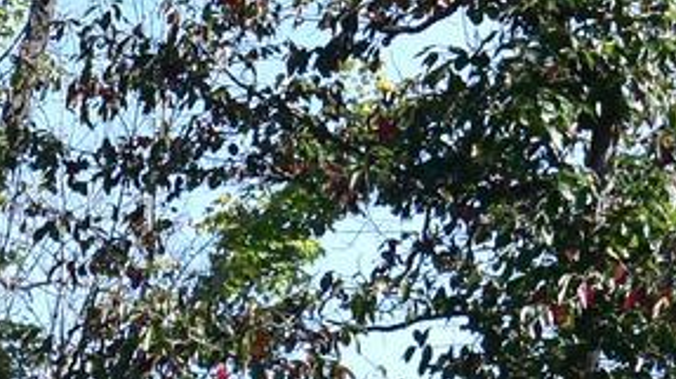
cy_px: 1206
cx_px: -120
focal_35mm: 785
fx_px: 14062
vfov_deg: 1.5
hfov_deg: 2.8
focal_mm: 70
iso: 400
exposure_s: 1/800
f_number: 6.3
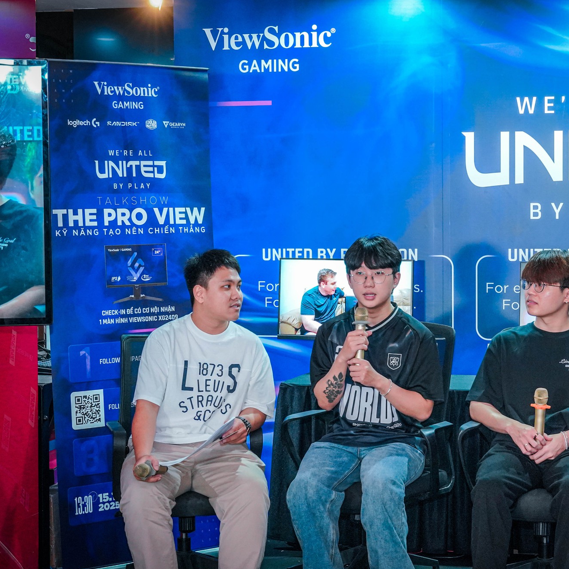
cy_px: 287
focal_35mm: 80
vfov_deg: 21.7
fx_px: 1488
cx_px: 375
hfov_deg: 21.6
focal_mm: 41.4
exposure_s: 1/160
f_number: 4
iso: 2500
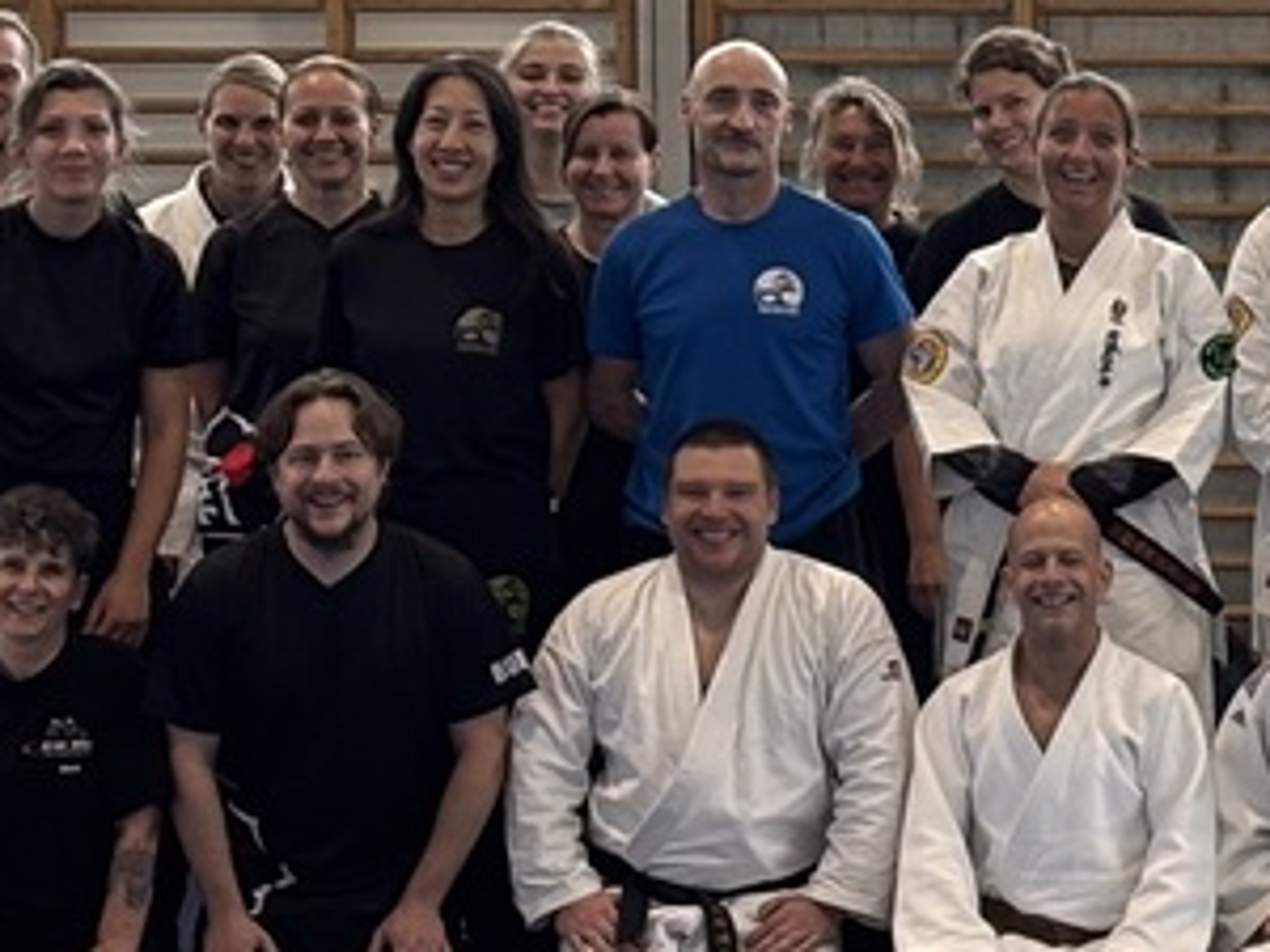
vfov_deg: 7.1
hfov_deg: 9.2
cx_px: 2104
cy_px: 355
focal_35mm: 208
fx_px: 7631
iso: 50
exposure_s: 1/87
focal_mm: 5.96
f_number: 1.6
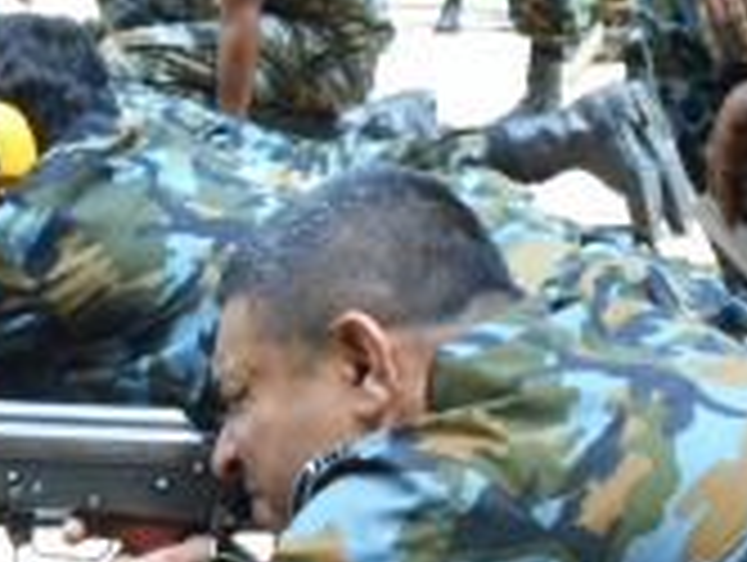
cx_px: 52
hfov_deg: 7.1
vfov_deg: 5.4
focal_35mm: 276
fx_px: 5965
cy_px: 279
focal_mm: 15.4
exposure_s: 1/250
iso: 400
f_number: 6.3
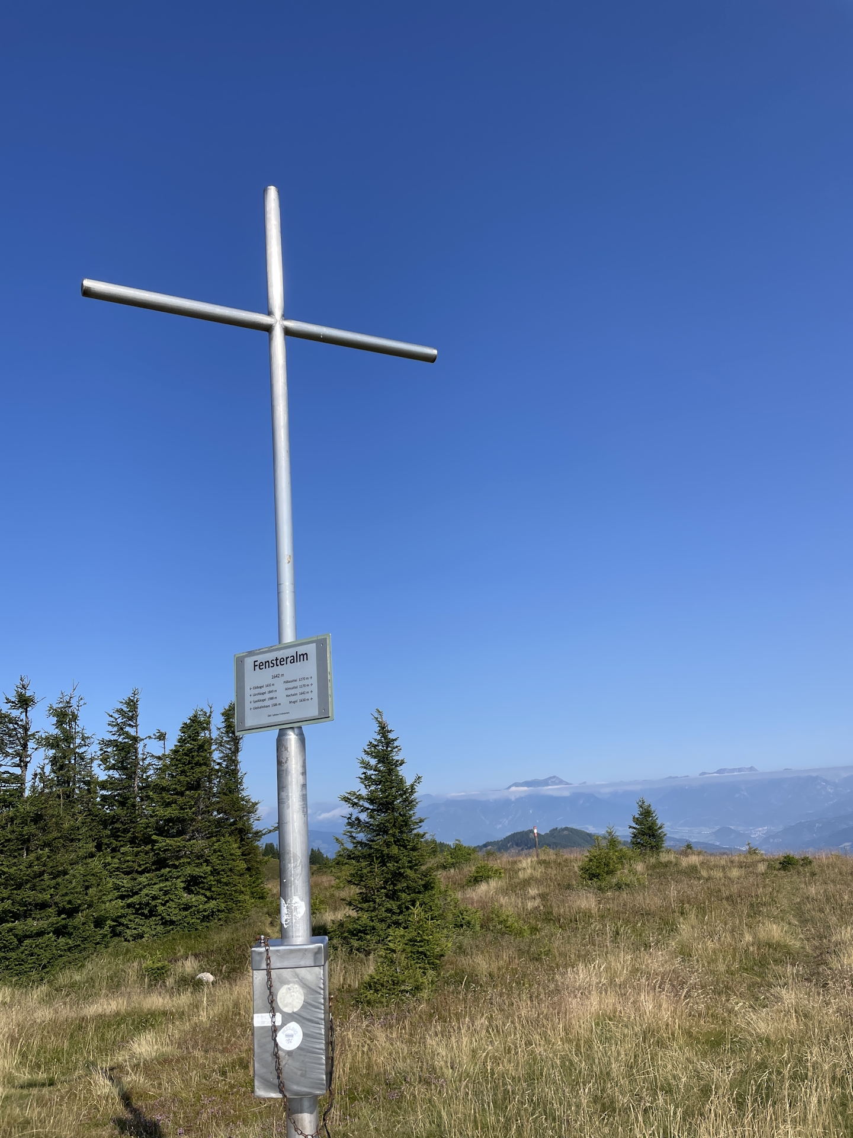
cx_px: 426
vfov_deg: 67.3
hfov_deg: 53.1
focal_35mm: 26
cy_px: 569
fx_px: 854
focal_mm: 4.2
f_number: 1.6
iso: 32
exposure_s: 1/4464
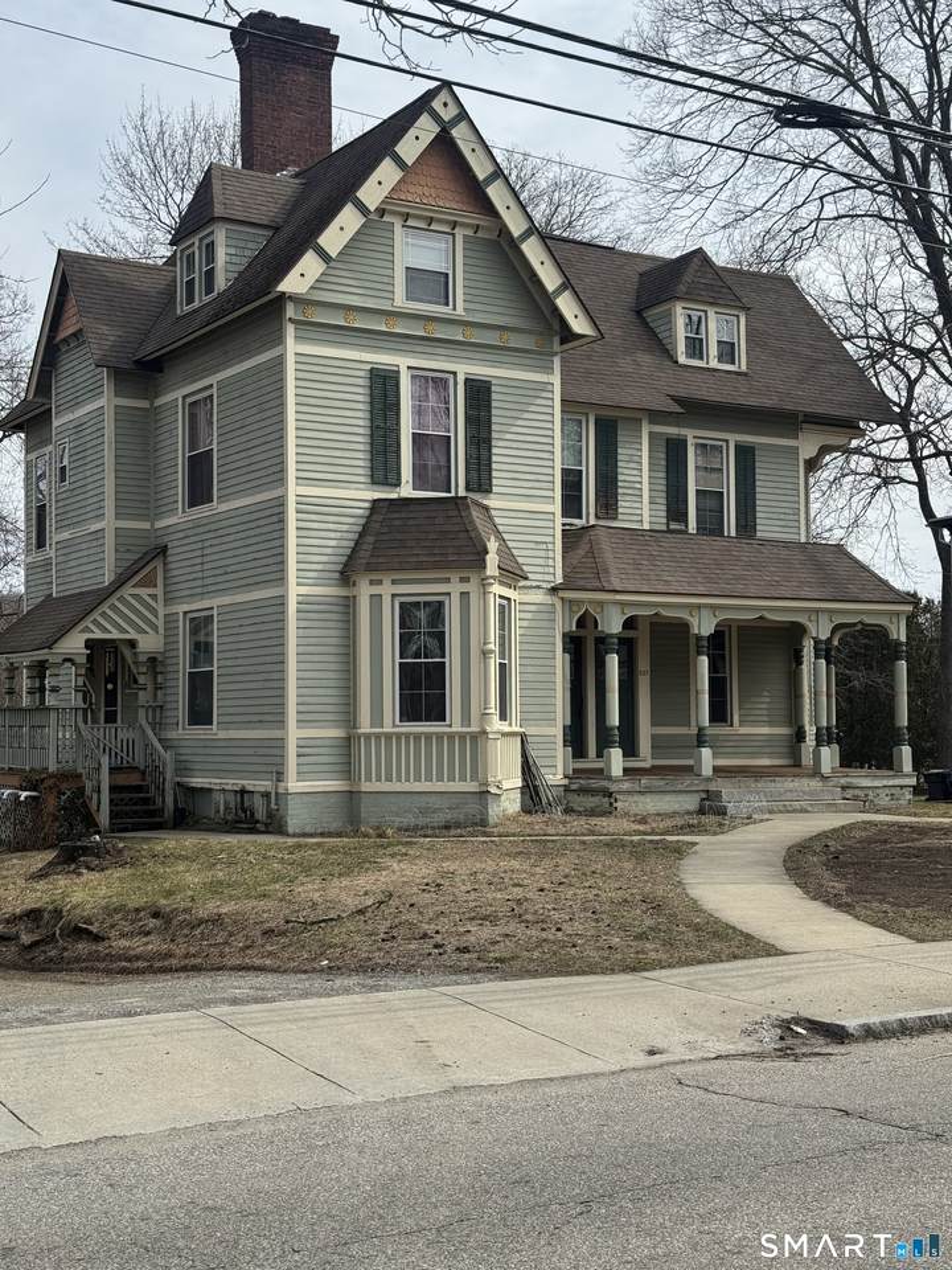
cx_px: 476
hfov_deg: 30.3
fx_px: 1760
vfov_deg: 39.7
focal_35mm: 48
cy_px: 635
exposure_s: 1/4608
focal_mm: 6.76
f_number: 1.78
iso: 64
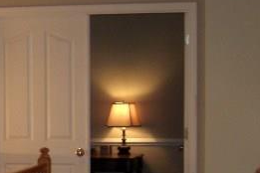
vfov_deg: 8.7
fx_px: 1119
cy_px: 244
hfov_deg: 13.0
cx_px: -42
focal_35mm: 155
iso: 200
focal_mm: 7.9
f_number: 2.8
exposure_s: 1/60
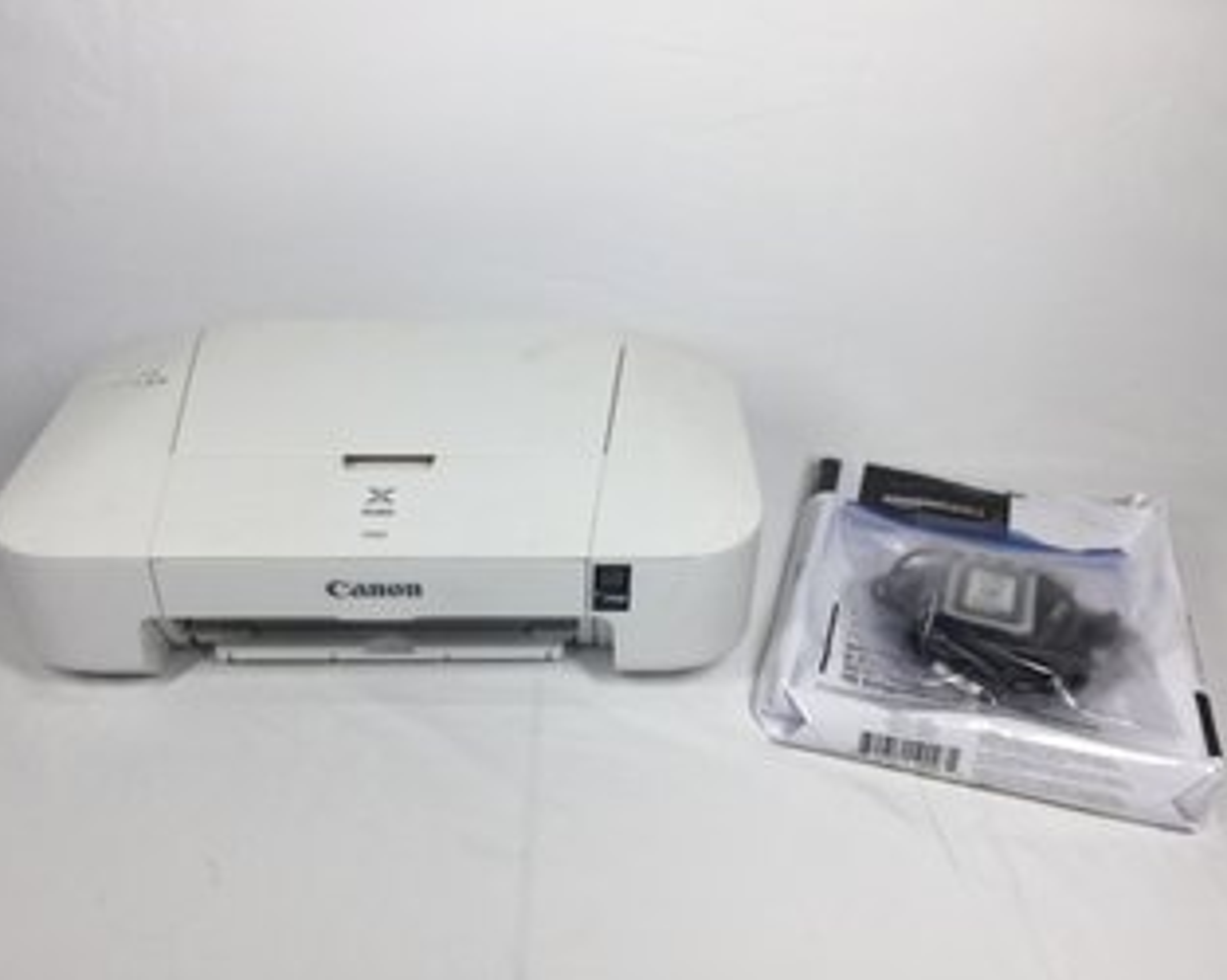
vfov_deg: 47.1
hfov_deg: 57.2
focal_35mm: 31
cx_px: 590
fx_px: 1125
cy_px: 492
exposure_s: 1/170
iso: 32
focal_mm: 4.15
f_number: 2.2
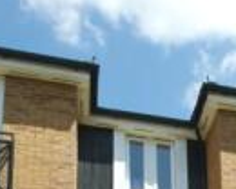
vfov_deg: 16.9
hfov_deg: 25.7
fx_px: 496
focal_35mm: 71
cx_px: 223
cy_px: 362
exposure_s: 1/125
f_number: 10
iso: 100
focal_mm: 10
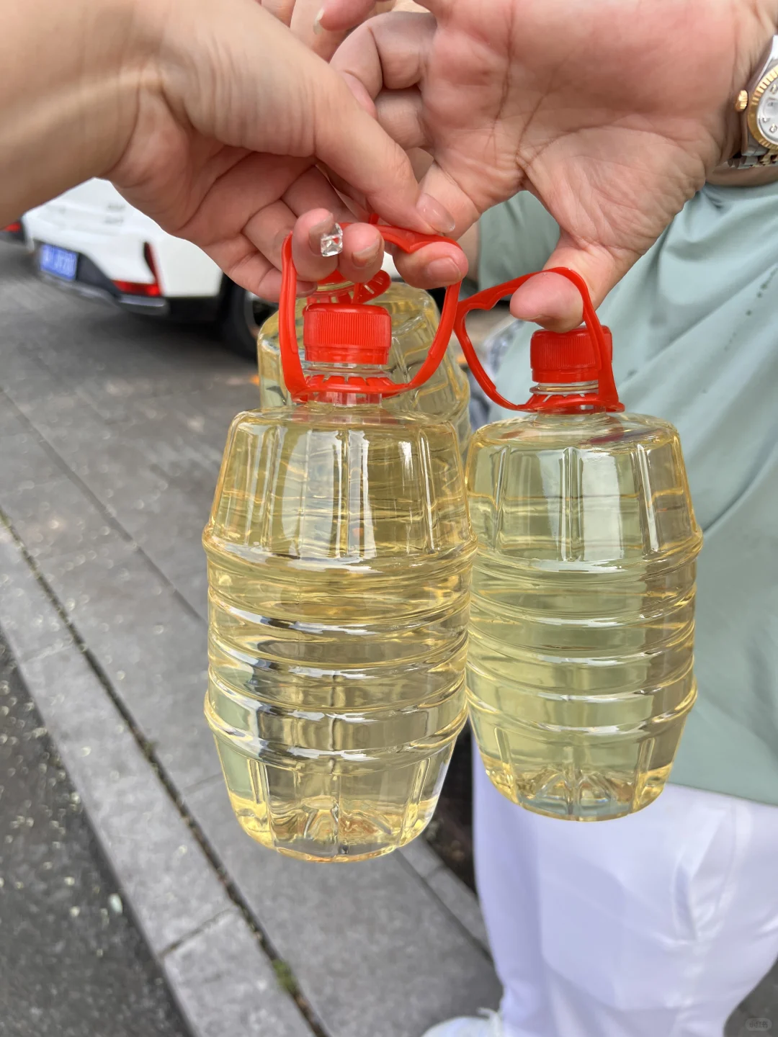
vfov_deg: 67.3
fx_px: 779
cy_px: 518
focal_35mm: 26
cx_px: 389
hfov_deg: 53.1
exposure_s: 1/909
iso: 50
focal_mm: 5.7
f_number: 1.5
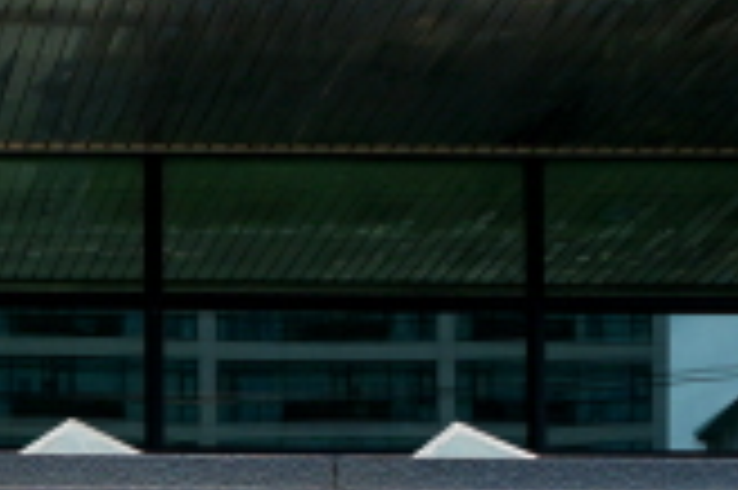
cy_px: 1131
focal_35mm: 117
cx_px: -338
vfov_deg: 10.3
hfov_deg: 16.2
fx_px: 2396
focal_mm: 24
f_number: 8
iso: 100
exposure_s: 1/320
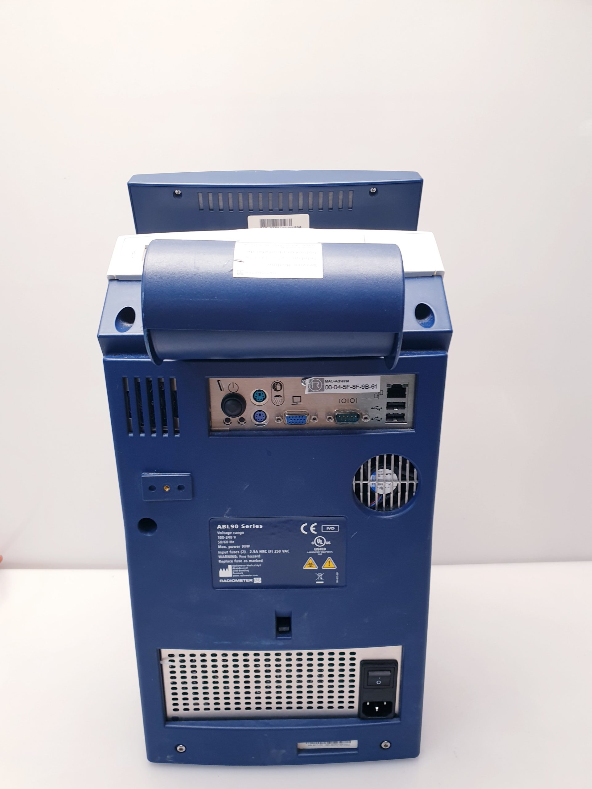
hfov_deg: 53.1
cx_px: 296
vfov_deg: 67.3
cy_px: 394
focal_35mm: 26
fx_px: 593
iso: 100
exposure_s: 1/50
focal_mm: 4.3
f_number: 2.4
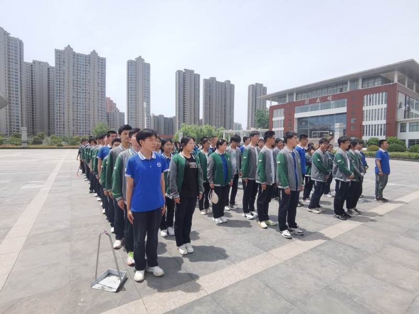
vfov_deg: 74.7
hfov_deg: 91.0
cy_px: 157
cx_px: 210
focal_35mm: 17
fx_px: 206
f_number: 2.2
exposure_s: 1/869
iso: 50
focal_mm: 2.26
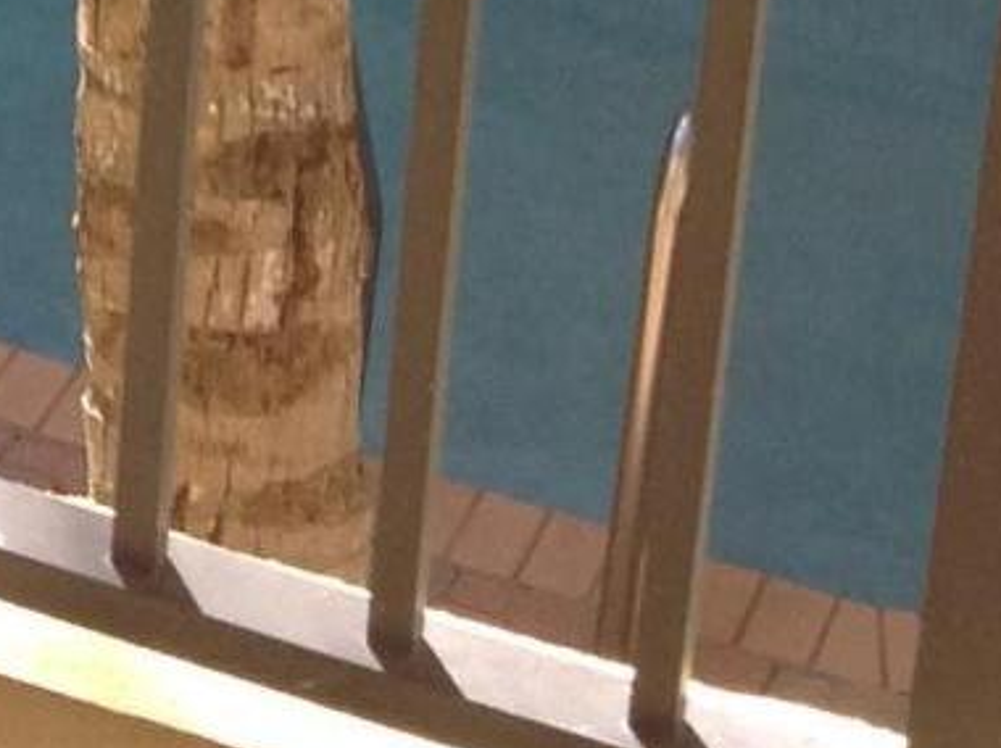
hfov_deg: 10.1
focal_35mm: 184
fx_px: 5314
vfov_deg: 7.5
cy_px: -1026
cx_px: -856
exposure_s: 1/392
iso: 50
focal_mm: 4.28
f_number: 2.4
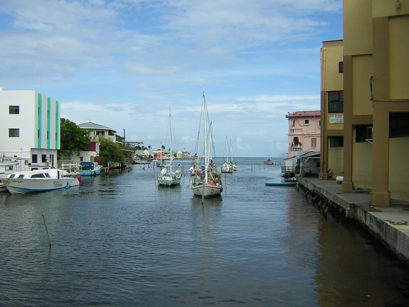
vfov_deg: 39.7
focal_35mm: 36
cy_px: 154
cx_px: 204
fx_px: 425
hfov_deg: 51.4
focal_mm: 4.7
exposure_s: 1/380
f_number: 5.2
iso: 100
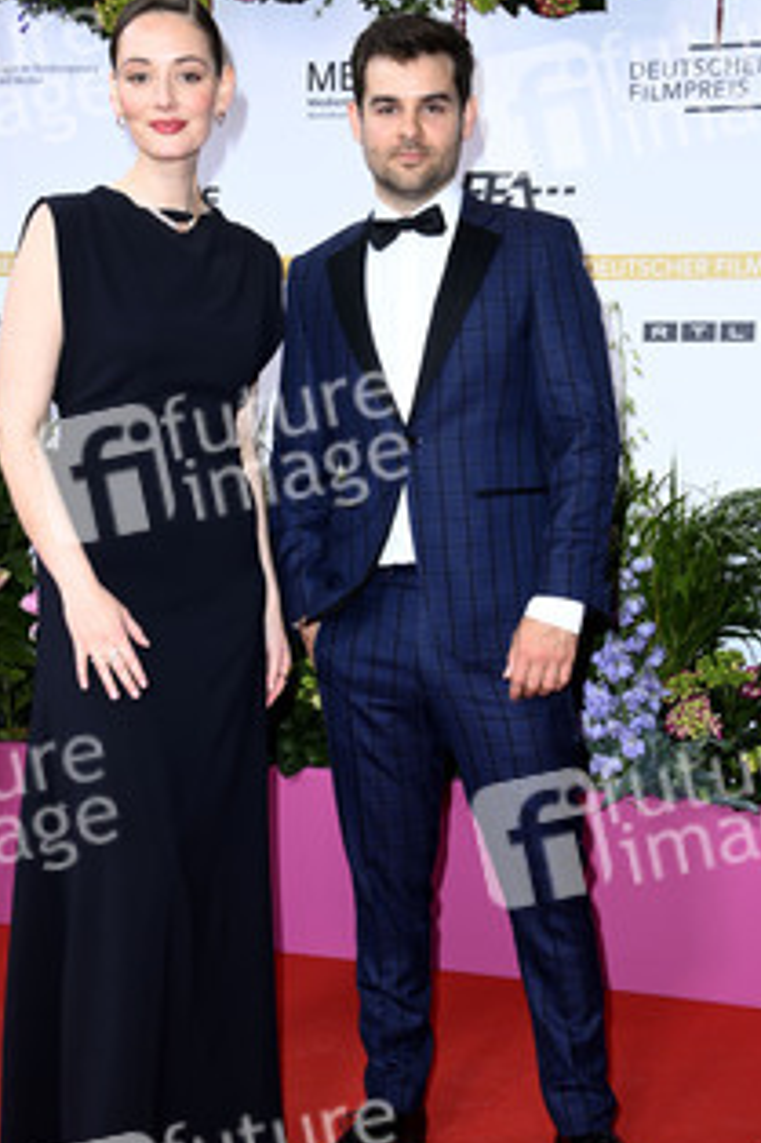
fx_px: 2508
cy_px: 641
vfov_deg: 25.7
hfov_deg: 17.2
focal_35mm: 79
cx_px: 328
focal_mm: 62
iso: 640
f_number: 5.6
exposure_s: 1/250
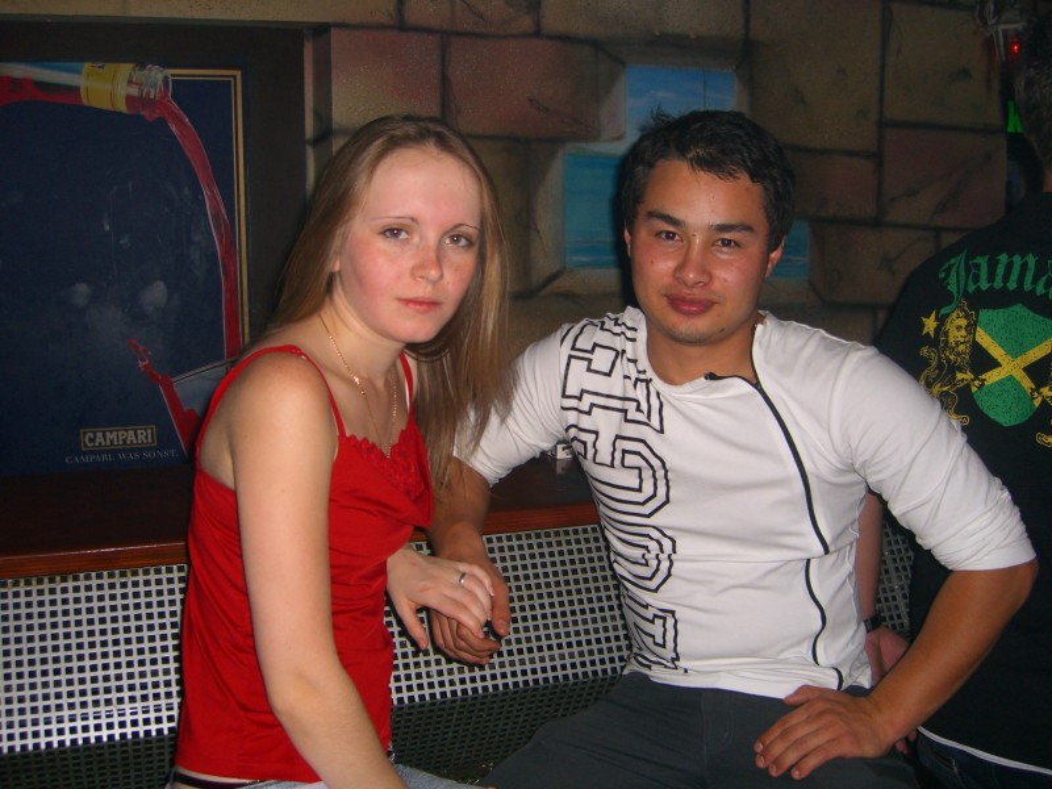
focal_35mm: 38
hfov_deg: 49.0
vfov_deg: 37.7
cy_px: 394
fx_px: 1155
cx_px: 526
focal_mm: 7.9
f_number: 2.8
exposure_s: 1/60
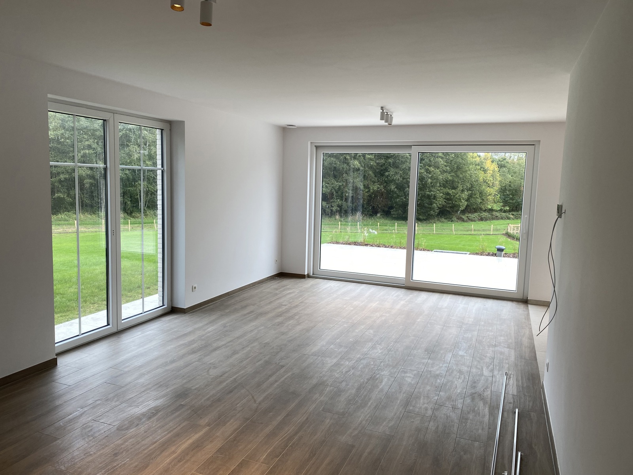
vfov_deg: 53.1
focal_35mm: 26
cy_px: 238
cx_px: 316
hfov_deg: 67.3
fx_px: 475
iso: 40
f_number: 1.8
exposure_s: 1/100
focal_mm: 4.25
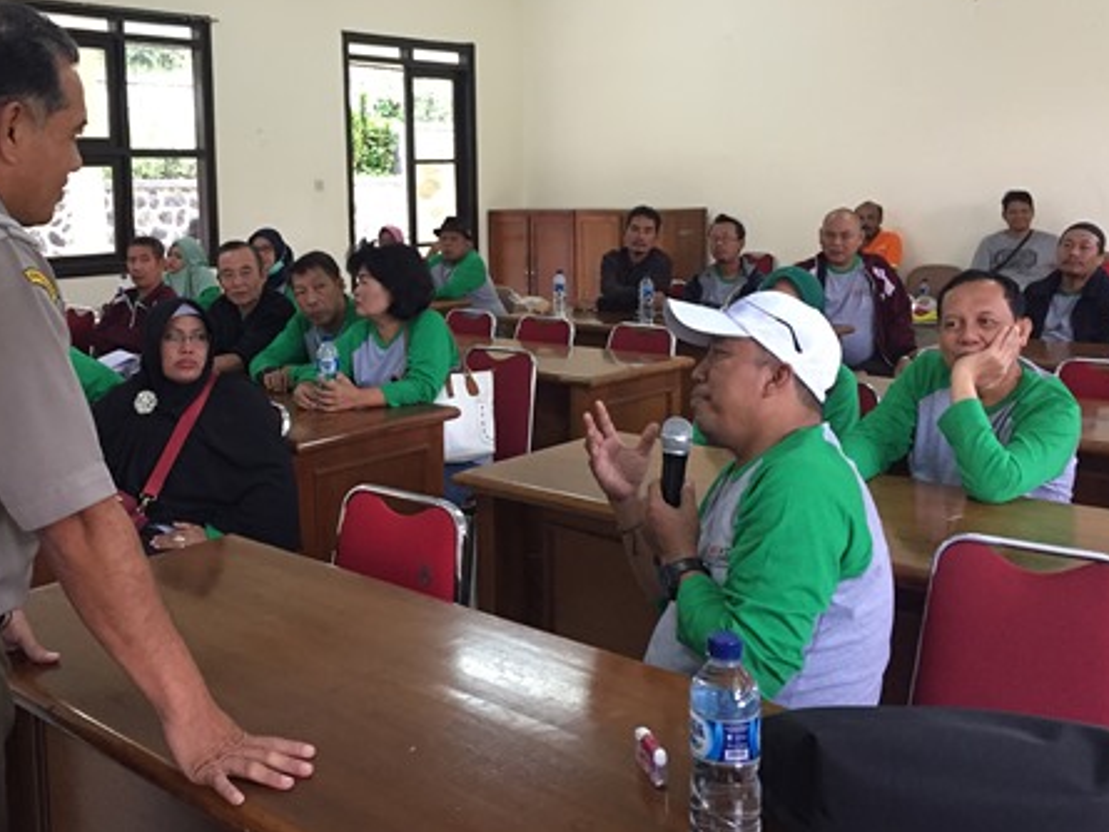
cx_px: 455
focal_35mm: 36
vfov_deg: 39.5
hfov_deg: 51.1
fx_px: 1154
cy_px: 325
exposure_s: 1/33
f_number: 2.2
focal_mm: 4.15
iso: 250
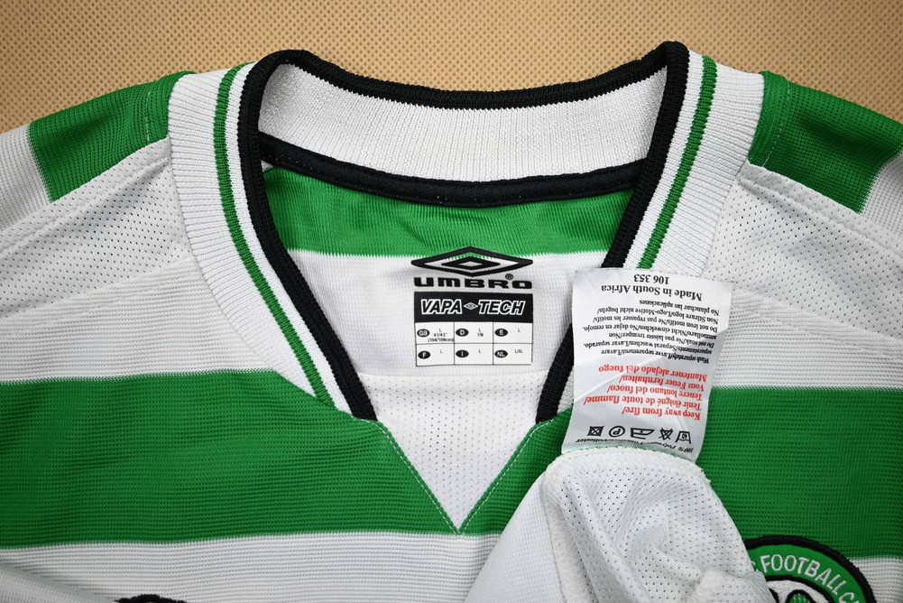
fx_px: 866
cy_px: 302
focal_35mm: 34
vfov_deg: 38.4
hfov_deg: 55.1
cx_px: 452
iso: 200
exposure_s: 1/180
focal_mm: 34.5
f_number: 5
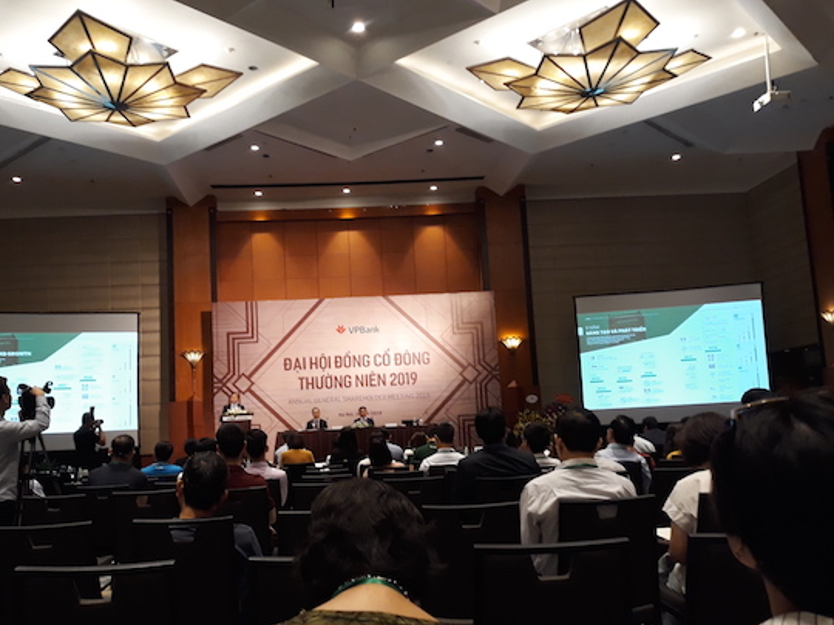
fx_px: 771
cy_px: 330
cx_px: 352
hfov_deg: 56.6
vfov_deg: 44.1
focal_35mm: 32
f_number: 1.7
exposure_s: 1/33
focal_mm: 3.71
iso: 200
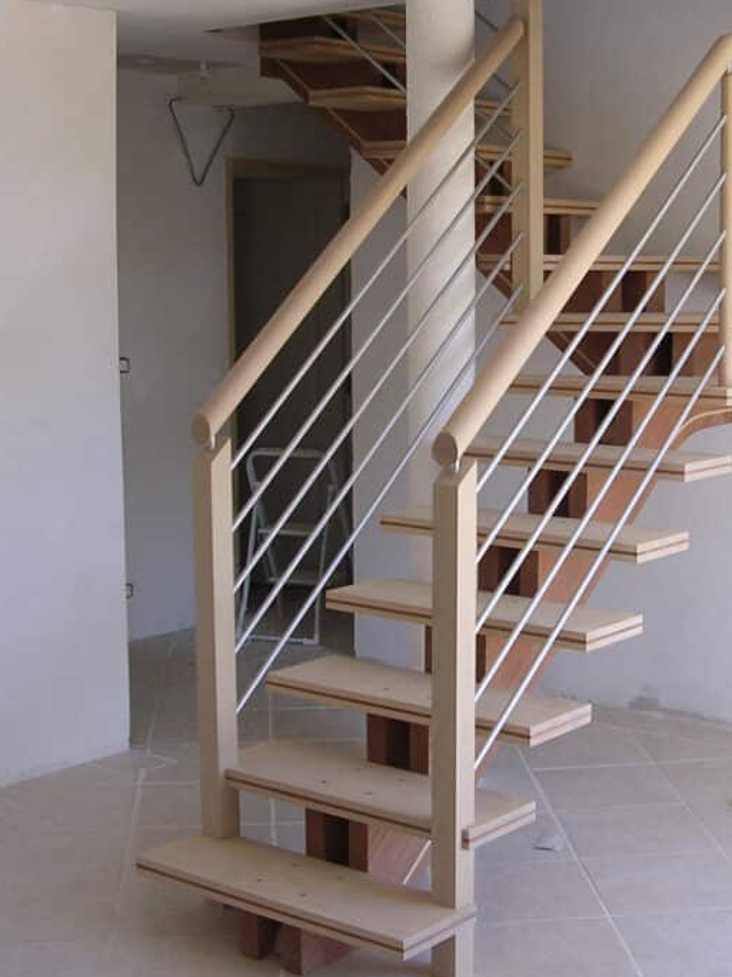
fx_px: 1608
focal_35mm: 57
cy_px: 448
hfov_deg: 25.5
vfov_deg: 33.8
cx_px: 509
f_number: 2.8
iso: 100
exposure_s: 1/97.9
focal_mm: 5.8
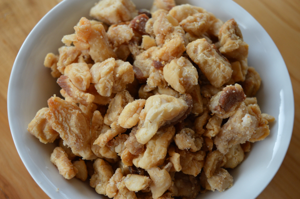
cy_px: 100
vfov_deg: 28.0
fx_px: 400
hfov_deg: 41.2
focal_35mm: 48
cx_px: 150
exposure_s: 1/80
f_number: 4.5
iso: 400
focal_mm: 32
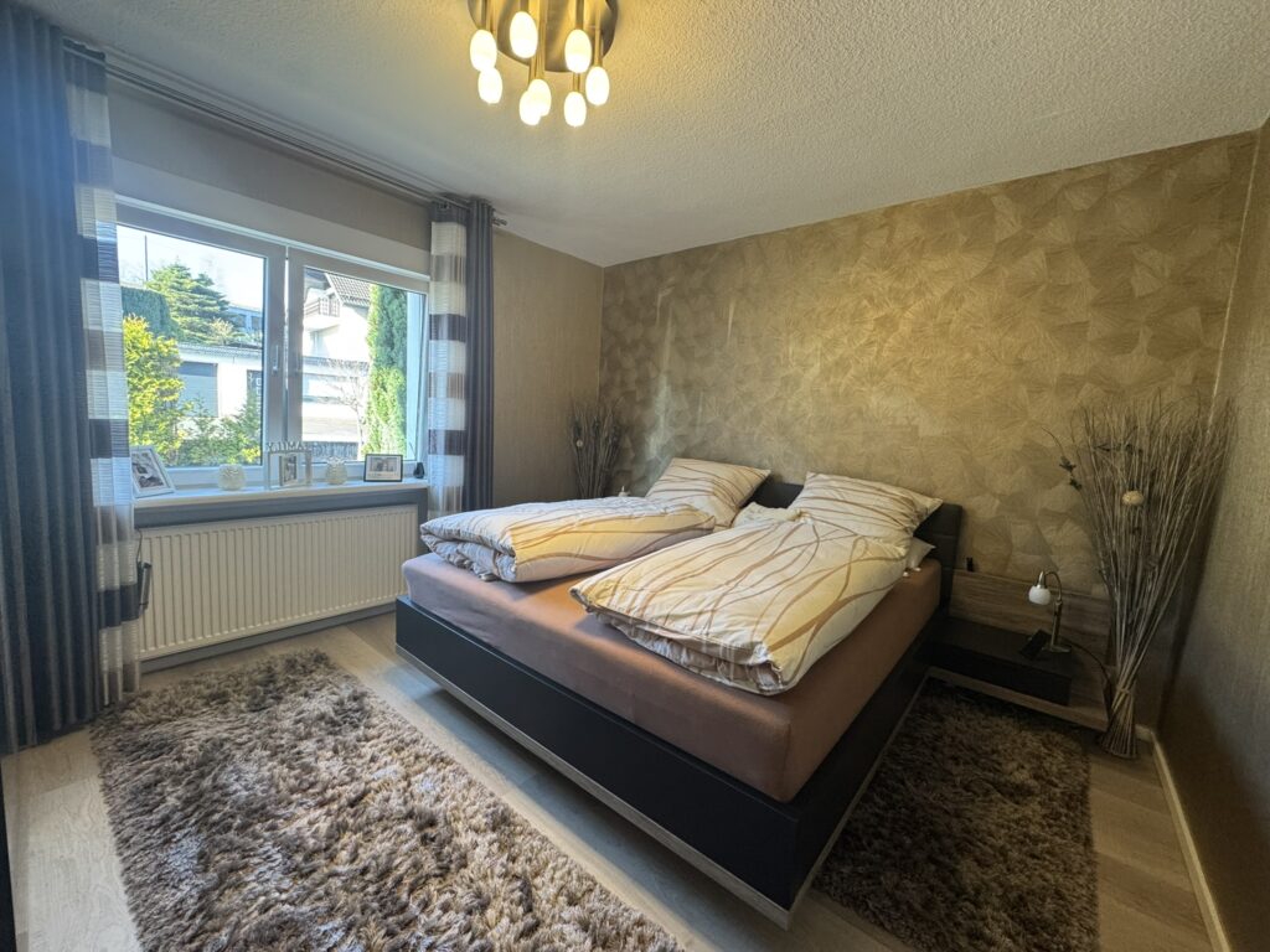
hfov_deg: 102.1
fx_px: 514
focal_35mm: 14
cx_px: 635
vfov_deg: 85.7
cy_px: 476
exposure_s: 1/100
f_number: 2.2
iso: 200
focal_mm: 2.22
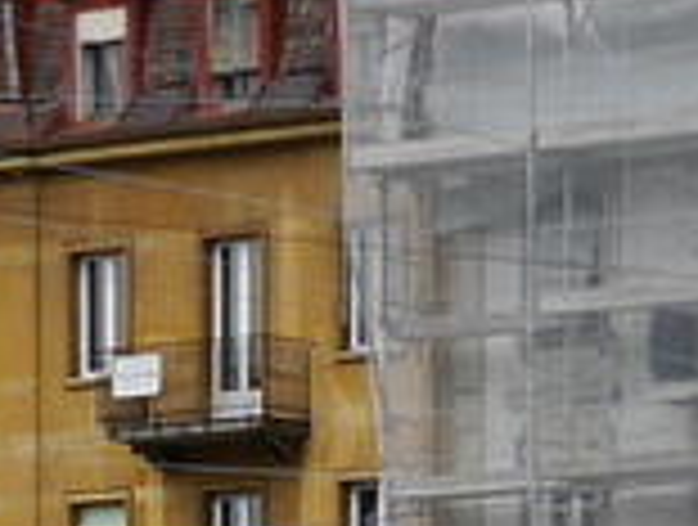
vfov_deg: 6.6
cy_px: 1135
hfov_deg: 8.8
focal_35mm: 219
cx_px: 1121
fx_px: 4426
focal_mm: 17
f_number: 7.1
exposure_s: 1/320
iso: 160
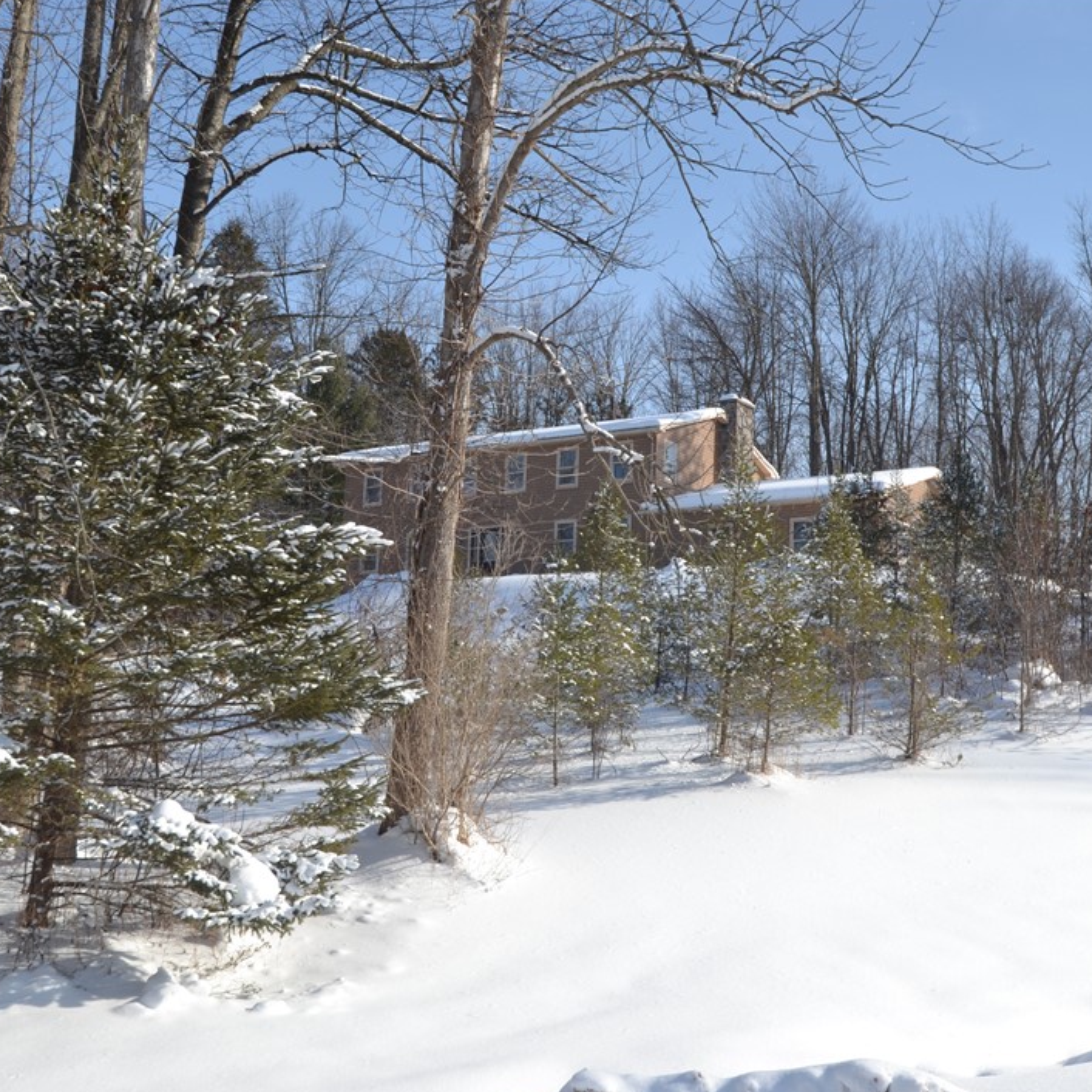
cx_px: 542
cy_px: 550
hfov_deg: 36.1
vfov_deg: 36.1
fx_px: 1677
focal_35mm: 47
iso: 100
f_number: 7.1
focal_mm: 24
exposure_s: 1/200
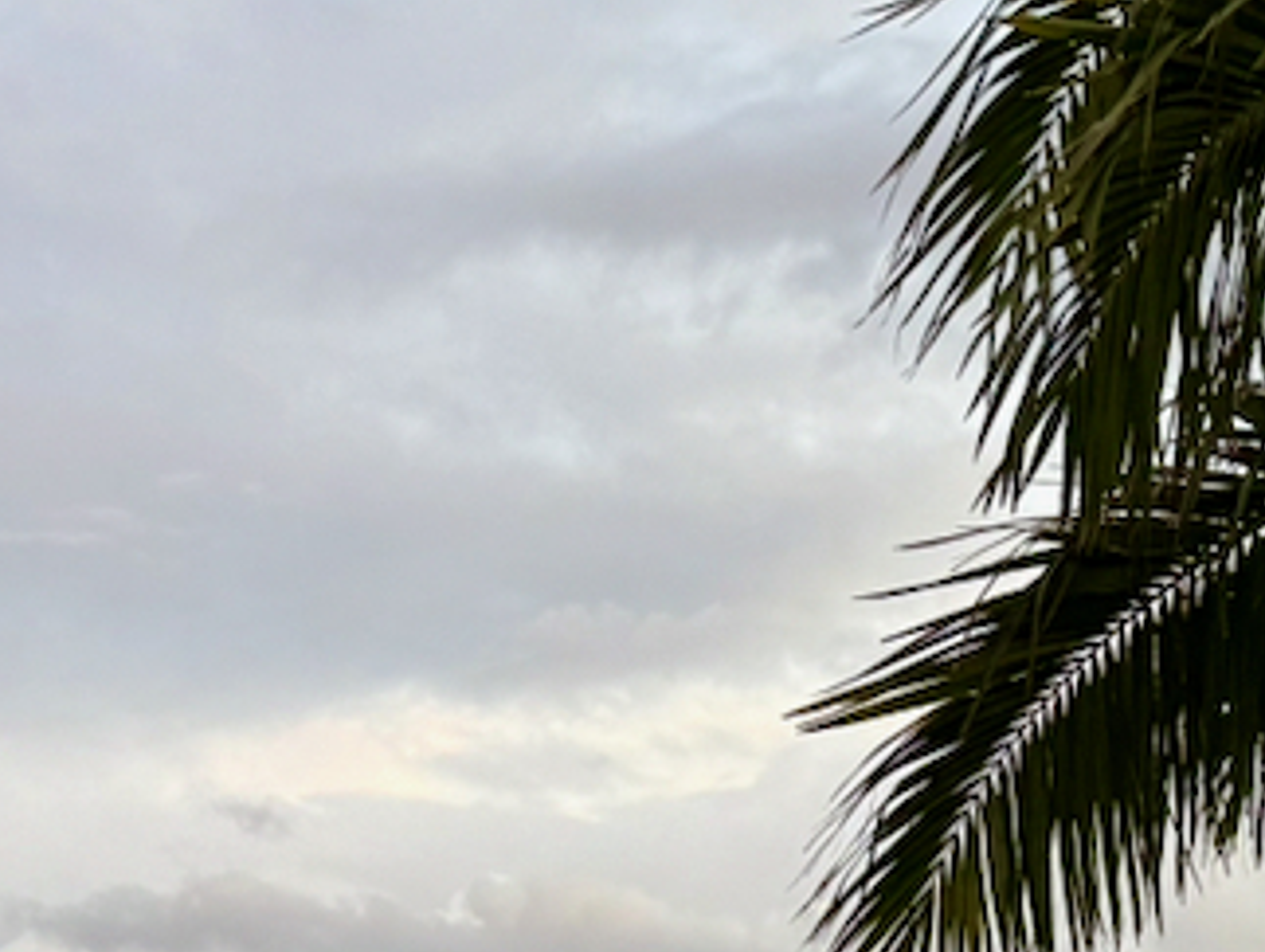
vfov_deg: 14.3
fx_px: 3476
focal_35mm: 95
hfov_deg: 20.3
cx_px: 192
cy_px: 1536
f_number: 1.78
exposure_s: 1/64
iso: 200
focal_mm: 6.76
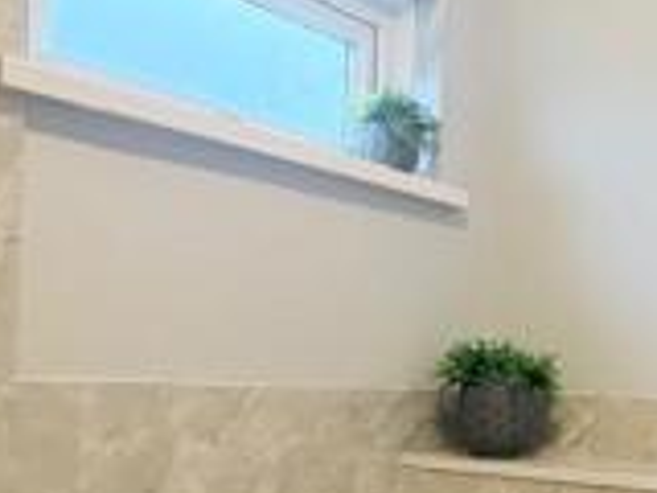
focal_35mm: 51
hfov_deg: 36.4
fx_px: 968
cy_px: 401
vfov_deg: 27.9
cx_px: 515
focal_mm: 2.22
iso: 400
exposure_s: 1/100
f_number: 2.2
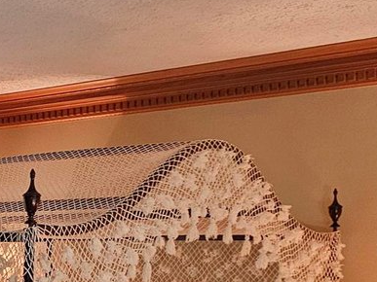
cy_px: 360
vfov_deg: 15.6
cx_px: -243
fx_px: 980
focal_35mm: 90
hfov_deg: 18.4
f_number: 1.7
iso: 500
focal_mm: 6.3
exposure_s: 1/120
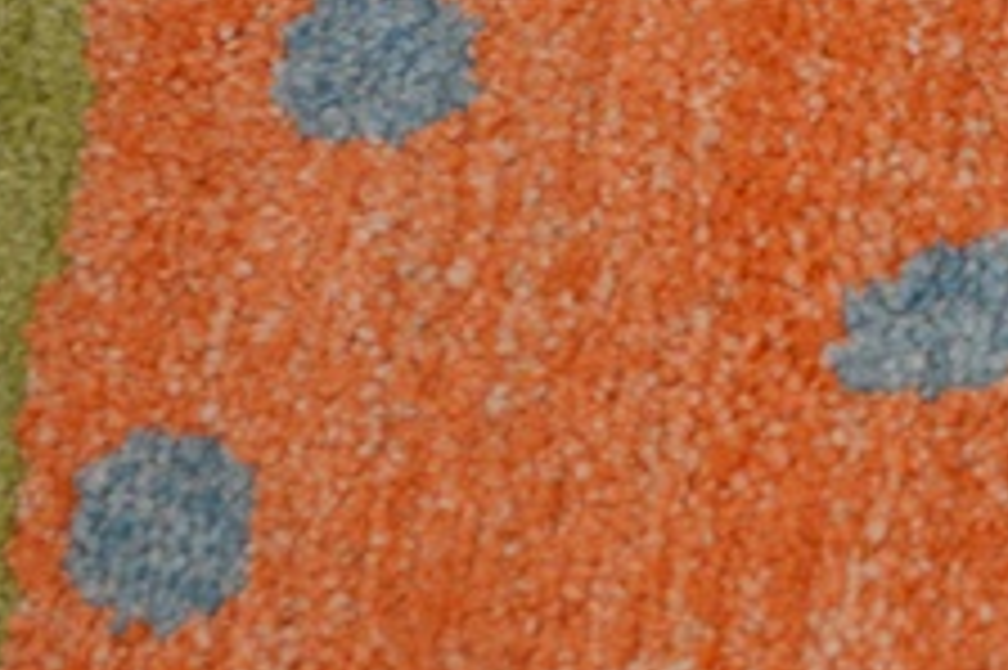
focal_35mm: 314
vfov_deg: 4.4
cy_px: -76
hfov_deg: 6.5
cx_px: 1521
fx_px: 8785
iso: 800
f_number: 5.6
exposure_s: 1/50
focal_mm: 52
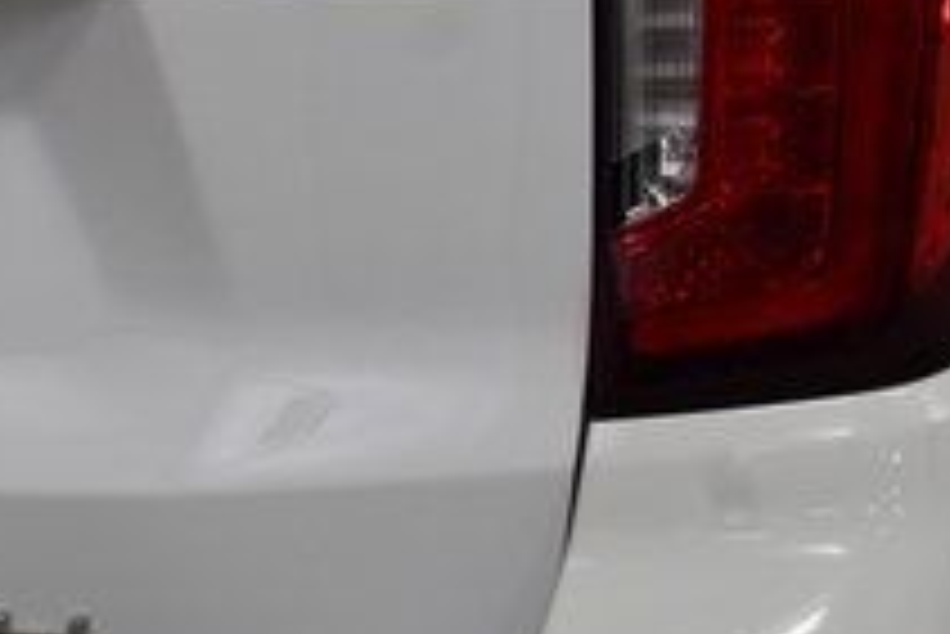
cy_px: 578
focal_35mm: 160
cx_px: -176
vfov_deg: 8.6
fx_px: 4212
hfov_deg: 12.6
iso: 1400
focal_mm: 35
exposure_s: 1/60
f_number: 8
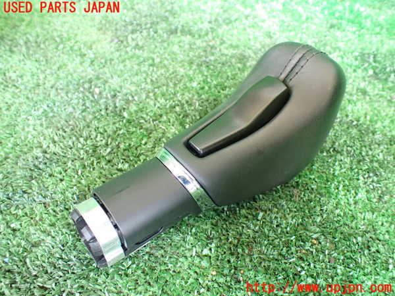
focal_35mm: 30
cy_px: 148
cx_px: 198
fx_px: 342
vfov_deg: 46.8
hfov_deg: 60.0
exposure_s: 1/60
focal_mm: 5.4
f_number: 2.3
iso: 800
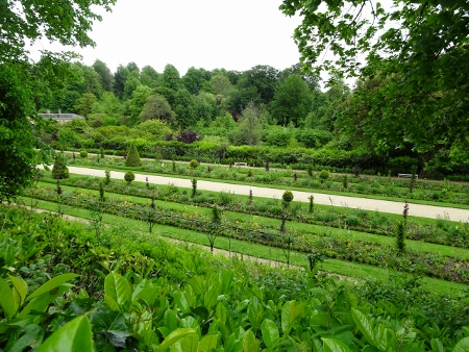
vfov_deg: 56.9
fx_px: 325
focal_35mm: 24
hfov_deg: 71.6
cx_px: 234
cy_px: 176
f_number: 3.5
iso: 80
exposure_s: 1/160
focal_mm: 4.1
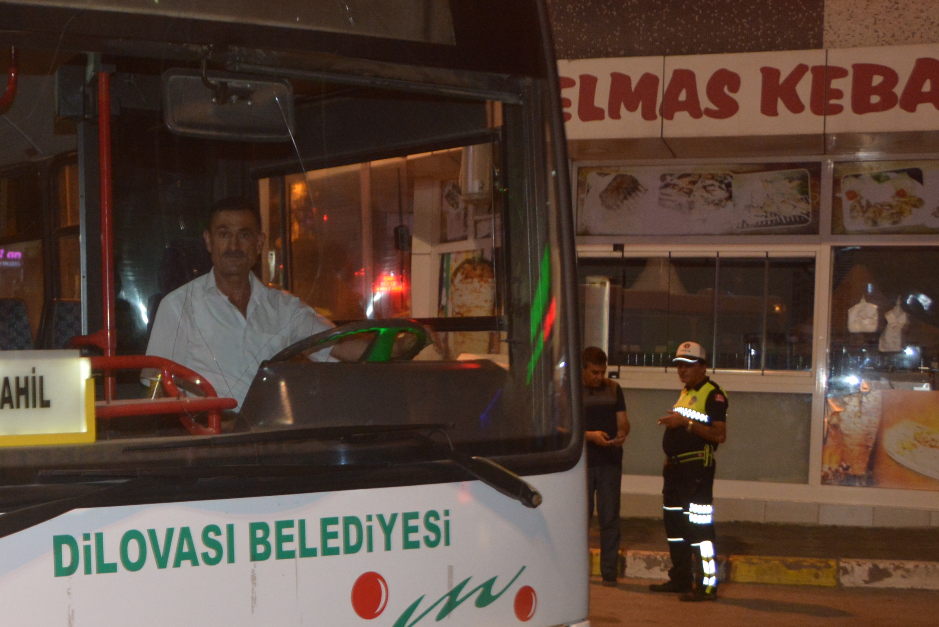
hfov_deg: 30.2
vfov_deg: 21.9
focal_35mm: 62
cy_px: 377
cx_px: 7
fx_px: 1618
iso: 1400
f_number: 4
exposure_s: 1/60
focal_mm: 20
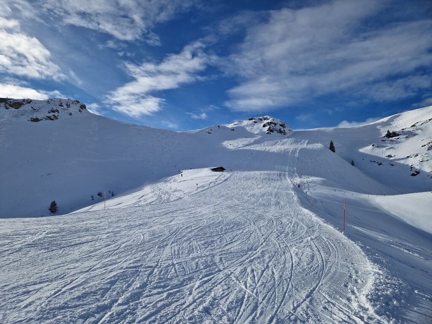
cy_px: 162
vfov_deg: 58.9
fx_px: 287
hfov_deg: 73.9
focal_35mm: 23
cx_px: 216
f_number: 1.8
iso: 50
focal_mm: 5.4
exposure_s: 1/2648
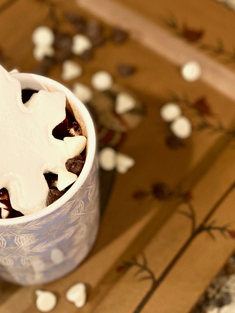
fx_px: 779
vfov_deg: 22.8
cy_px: 140
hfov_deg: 17.1
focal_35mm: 86
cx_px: 58
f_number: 2
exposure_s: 1/40
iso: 320
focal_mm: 6
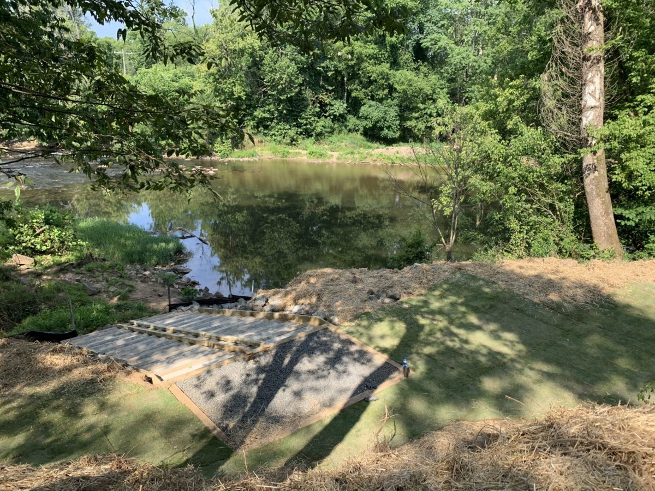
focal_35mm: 26
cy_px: 246
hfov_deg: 67.3
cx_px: 328
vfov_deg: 53.1
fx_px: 492
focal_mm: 4.25
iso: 25
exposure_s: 1/555
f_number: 1.8
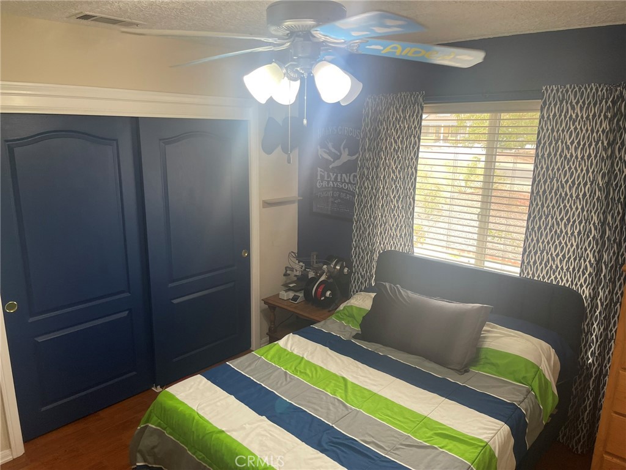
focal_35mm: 25
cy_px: 235
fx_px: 452
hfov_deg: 69.4
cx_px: 313
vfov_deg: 54.9
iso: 100
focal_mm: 5.1
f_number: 1.6
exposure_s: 1/120
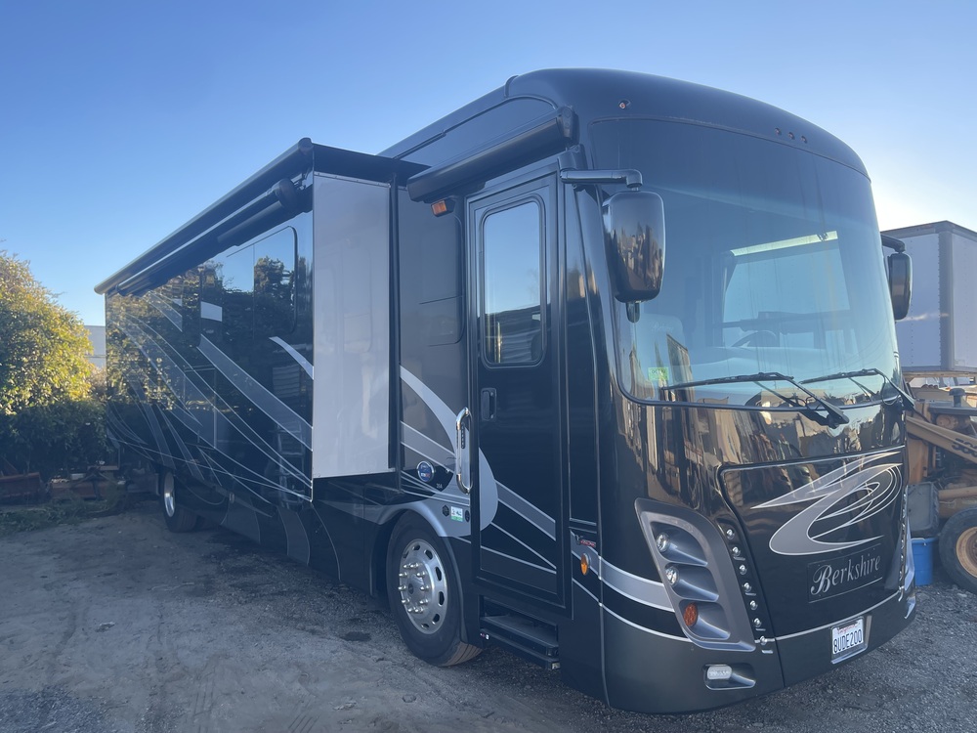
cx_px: 488
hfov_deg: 69.4
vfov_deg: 54.9
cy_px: 366
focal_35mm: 25
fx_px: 706
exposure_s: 1/484
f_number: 1.6
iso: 32
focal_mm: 5.1
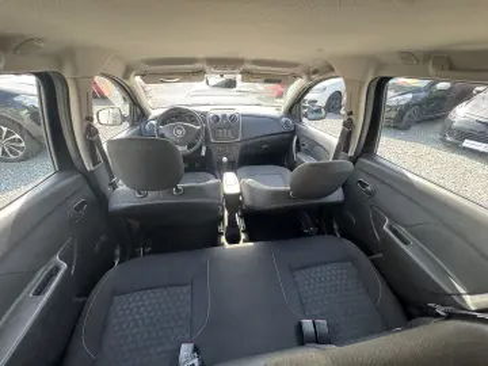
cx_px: 244
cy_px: 183
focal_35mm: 14
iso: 160
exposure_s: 1/99
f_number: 2.2
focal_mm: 2.22
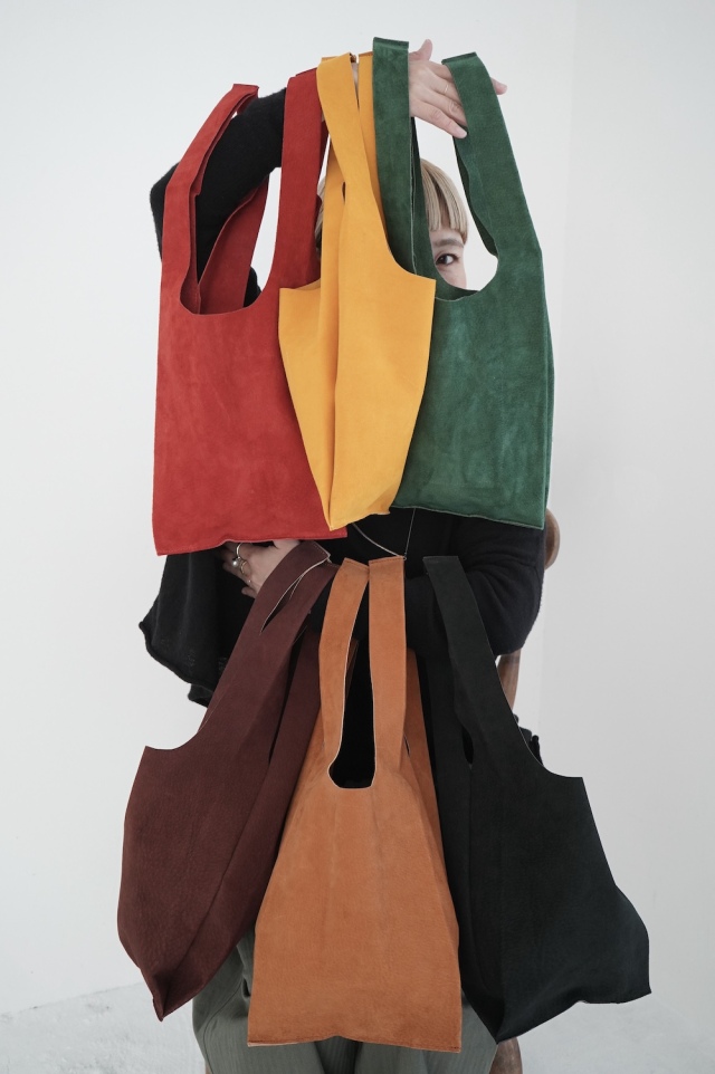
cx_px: 358
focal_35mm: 39
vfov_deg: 49.6
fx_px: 1163
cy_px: 537
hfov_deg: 34.2
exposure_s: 1/200
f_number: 6.3
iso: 3200
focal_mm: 39
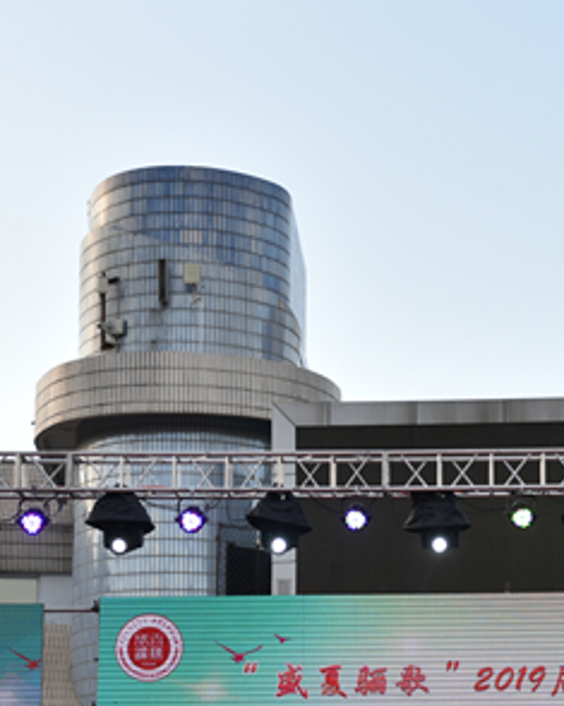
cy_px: 570
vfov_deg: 19.6
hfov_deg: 15.8
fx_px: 2025
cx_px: 437
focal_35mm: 97
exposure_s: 1/500
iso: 320
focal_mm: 38
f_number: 3.5
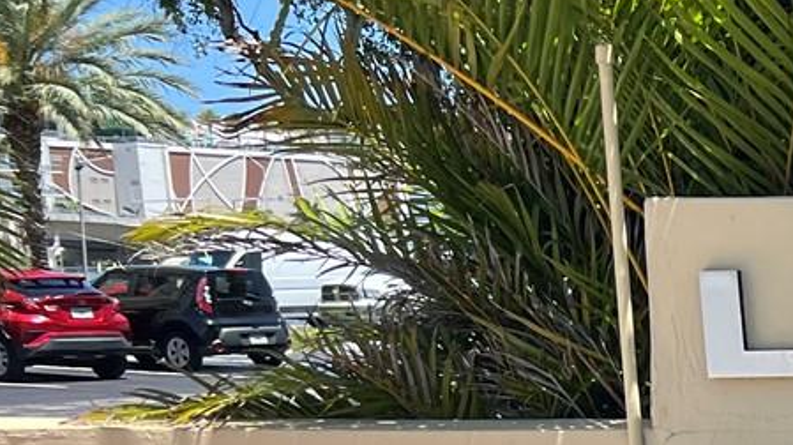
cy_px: 763
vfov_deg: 11.3
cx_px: 1293
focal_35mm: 101
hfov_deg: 18.1
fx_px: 2123
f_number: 1.5
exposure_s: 1/1838
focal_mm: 5.7
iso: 50
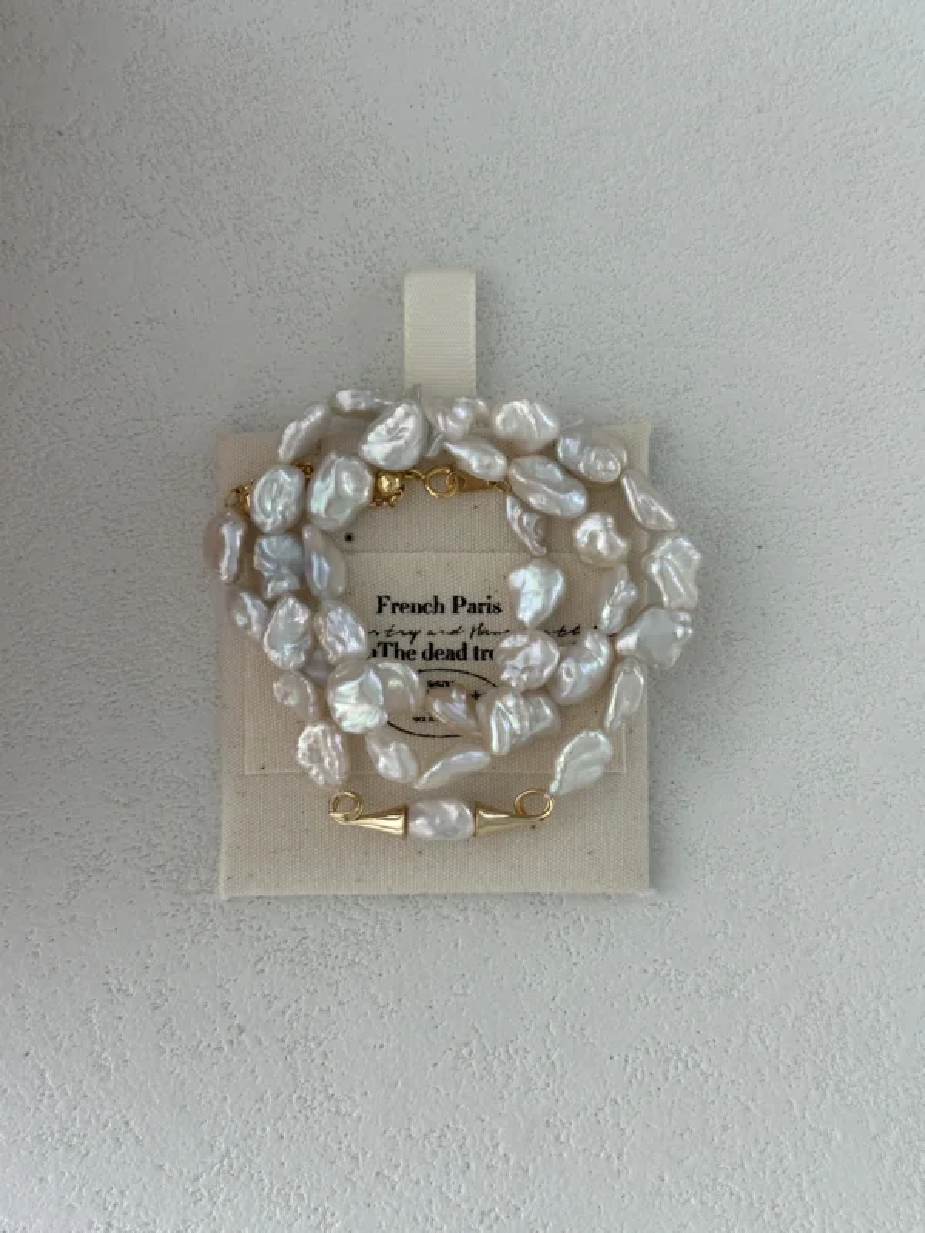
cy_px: 616
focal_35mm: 48
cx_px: 462
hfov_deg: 30.3
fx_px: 1710
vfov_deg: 39.7
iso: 80
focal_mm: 6.86
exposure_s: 1/75
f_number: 1.78
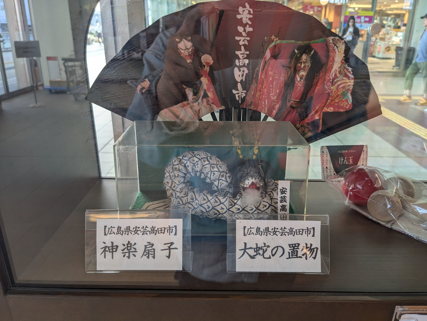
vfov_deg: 51.4
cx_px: 214
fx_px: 333
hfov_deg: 65.3
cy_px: 160
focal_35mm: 27
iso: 69
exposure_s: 1/120
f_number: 1.73
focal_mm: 4.38
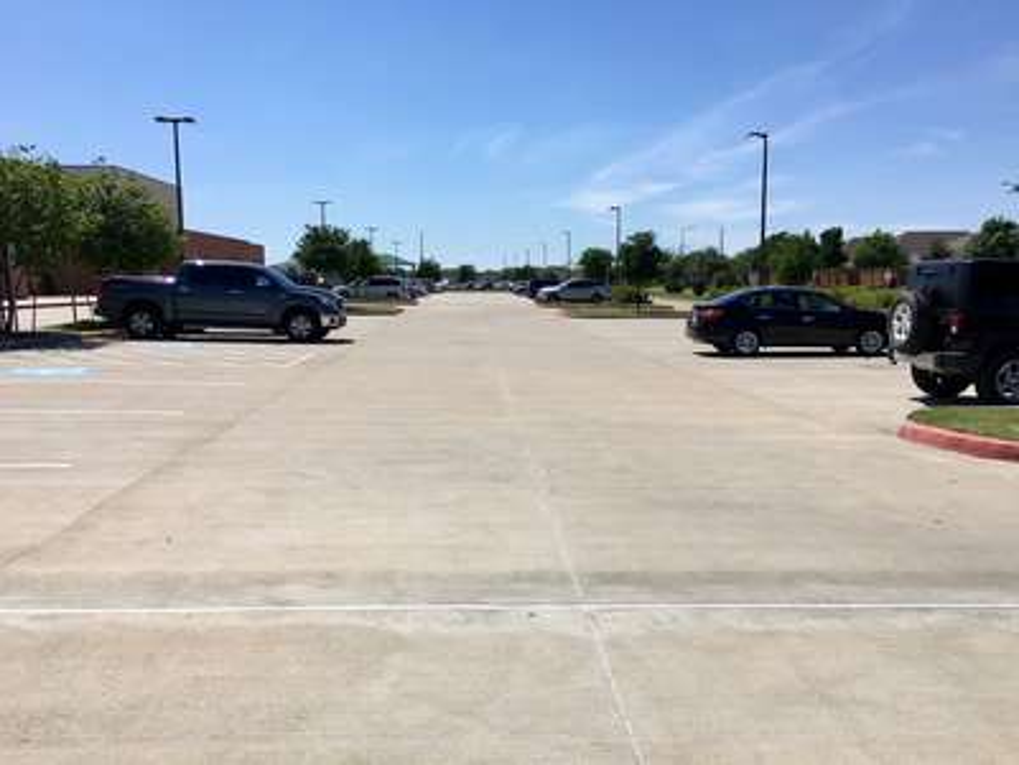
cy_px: 382
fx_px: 854
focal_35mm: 29
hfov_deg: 61.7
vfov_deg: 48.2
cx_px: 510
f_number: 2.2
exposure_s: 1/3077
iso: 25
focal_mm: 4.15
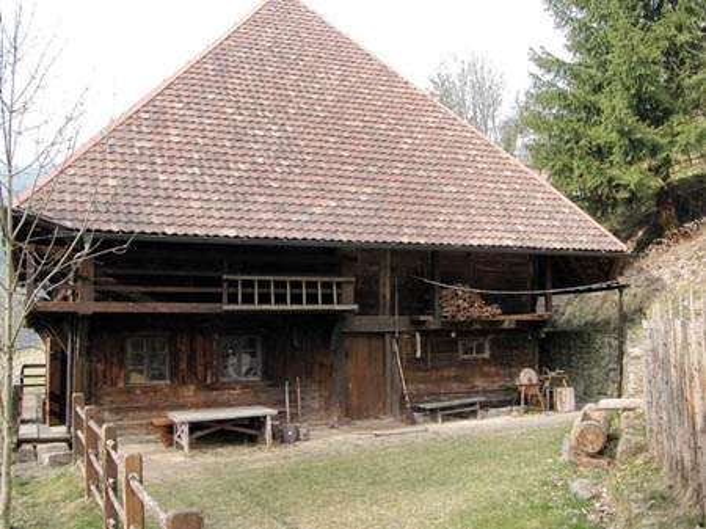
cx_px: 353
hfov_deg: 54.0
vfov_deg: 41.8
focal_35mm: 34
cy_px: 264
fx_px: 693
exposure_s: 1/250
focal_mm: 8.9
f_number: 3.2
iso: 100
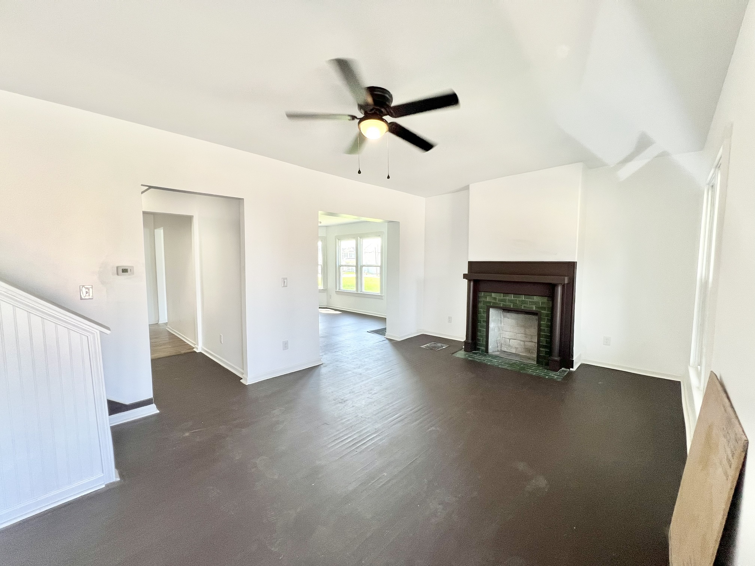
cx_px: 378
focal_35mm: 13
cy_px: 283
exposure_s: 1/120
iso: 100
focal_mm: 1.57
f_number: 1.8
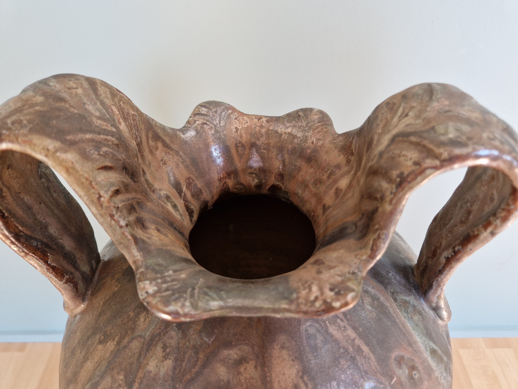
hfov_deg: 73.9
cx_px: 259
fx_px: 344
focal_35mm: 23
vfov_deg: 58.9
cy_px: 194
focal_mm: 5.4
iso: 160
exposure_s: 1/100
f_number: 1.8
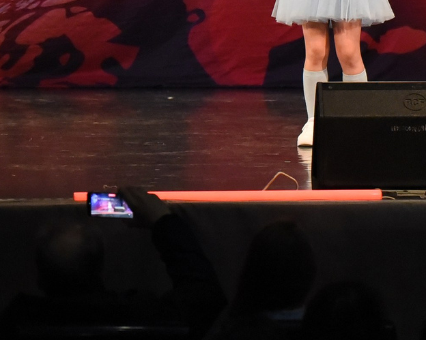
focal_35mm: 308
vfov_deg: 5.0
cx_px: 339
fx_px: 3883
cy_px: -51
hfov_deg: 6.3
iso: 5000
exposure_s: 1/500
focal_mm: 80
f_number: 3.5
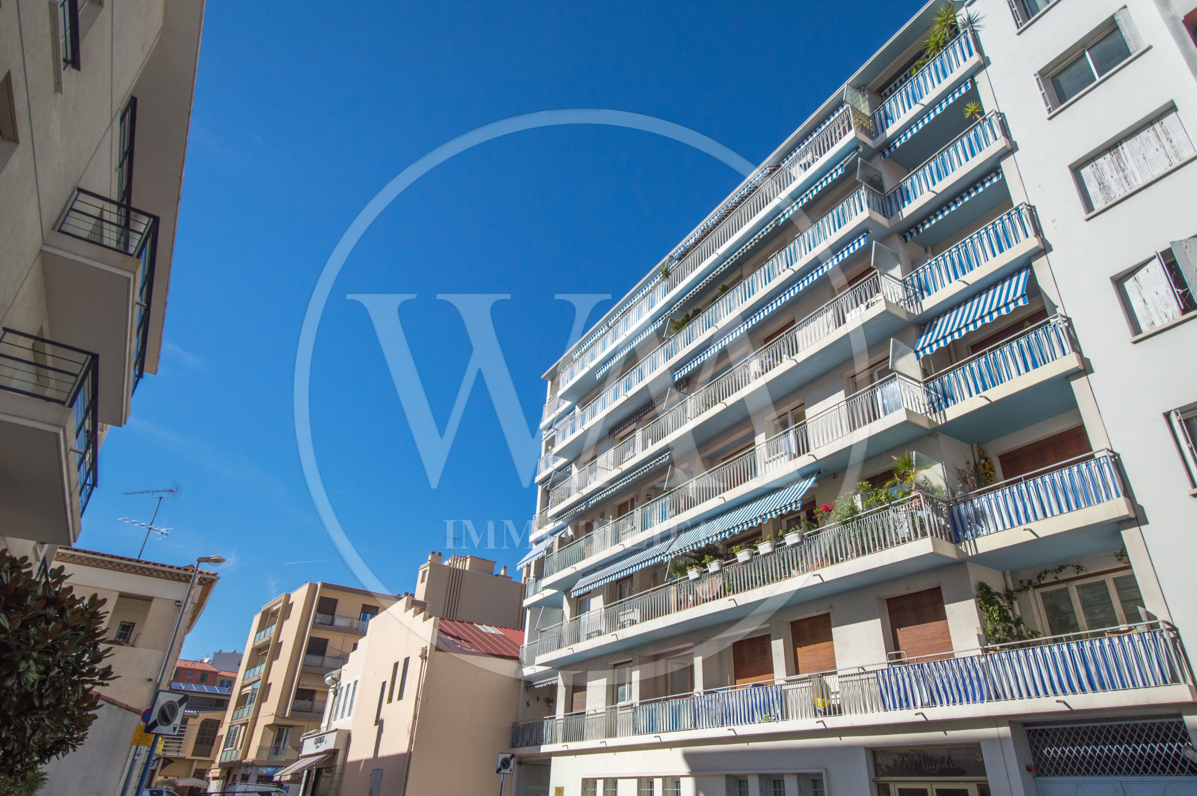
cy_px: 398
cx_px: 598
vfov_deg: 67.3
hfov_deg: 90.1
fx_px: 598
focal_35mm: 18
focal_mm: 12
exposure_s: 1/4000
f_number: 4.5
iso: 400
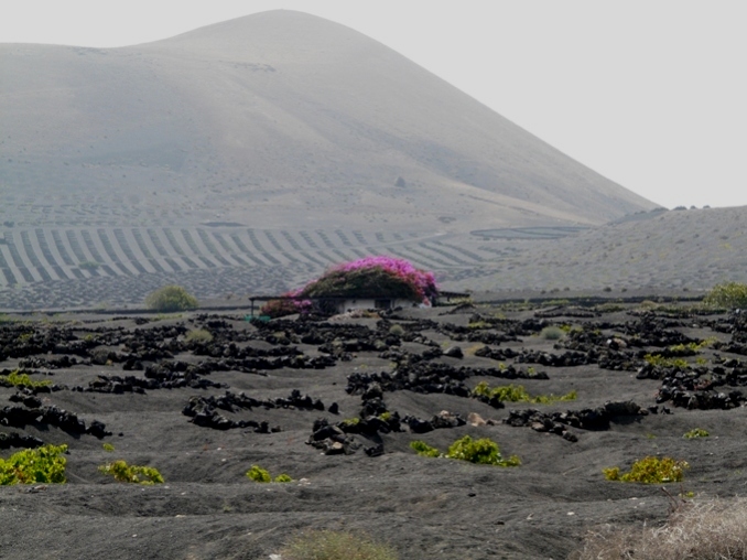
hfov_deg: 15.3
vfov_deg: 11.5
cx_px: 374
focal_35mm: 129
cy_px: 280
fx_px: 2783
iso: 100
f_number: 5.6
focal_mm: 21.1
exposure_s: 1/250
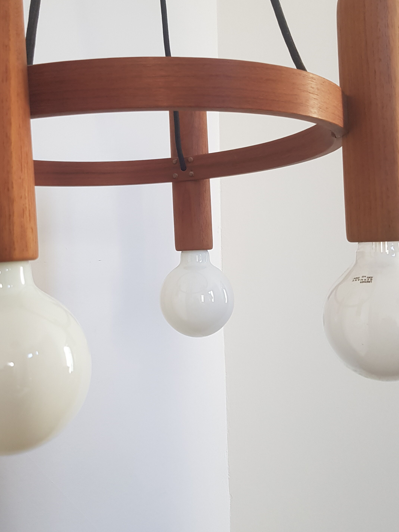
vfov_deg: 50.1
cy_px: 250
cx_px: 145
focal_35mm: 37
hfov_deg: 38.4
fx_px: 569
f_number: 1.7
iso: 100
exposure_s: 1/50
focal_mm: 4.2
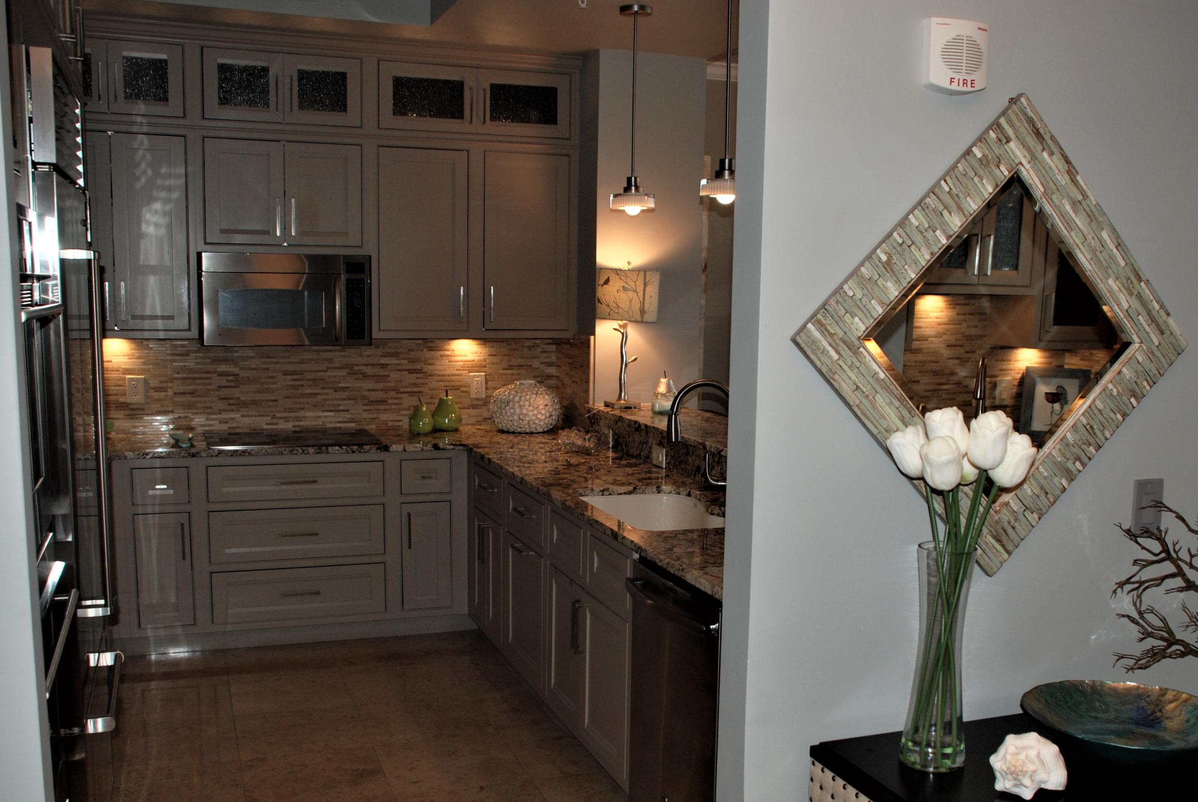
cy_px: 475
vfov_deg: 35.9
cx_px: 659
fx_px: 1233
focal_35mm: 37
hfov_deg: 51.7
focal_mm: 20
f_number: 3.8
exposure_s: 1/60
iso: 200
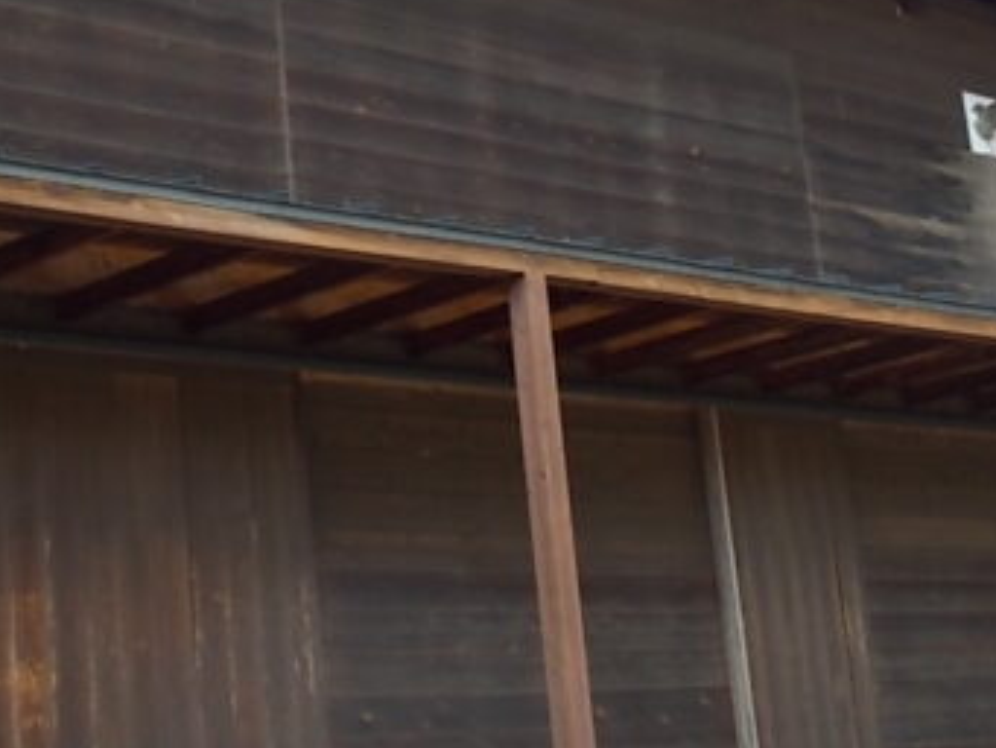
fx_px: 2245
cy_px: 190
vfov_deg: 18.8
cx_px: 359
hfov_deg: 24.9
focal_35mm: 78
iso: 80
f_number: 3.2
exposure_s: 1/125
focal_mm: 4.6
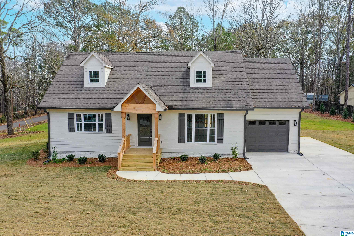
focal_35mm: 28
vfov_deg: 46.4
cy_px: 118
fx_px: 275
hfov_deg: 65.5
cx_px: 177
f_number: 5.6
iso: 100
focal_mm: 10.26
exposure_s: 1/160
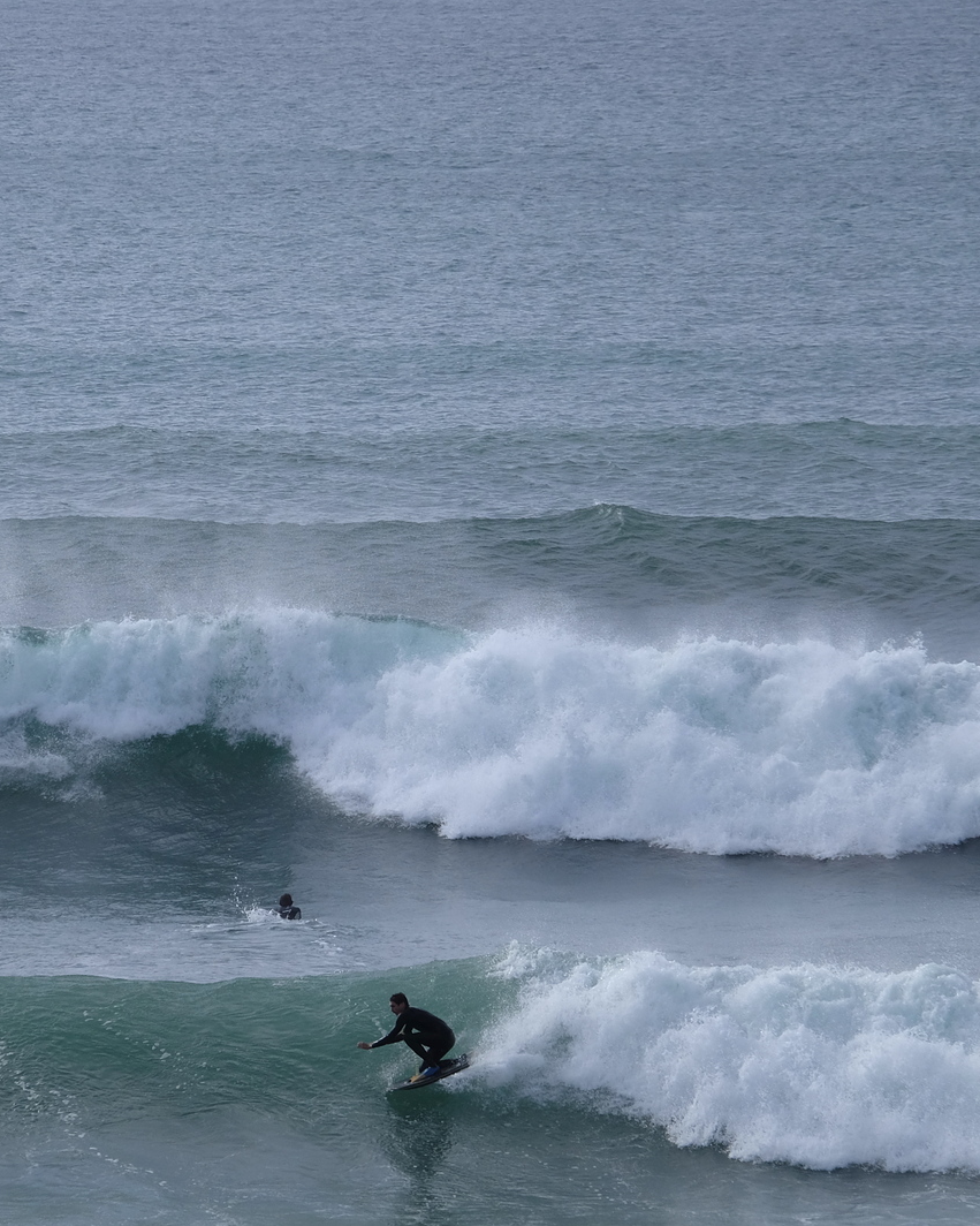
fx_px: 17659
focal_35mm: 487
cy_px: 612
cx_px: 324
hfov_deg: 3.2
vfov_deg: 4.0
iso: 400
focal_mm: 230
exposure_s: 1/3000
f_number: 6.7
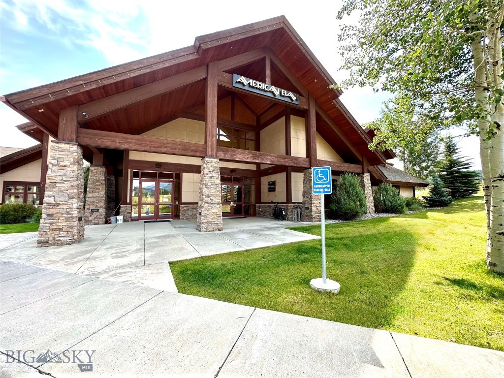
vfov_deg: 85.7
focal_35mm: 14
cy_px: 189
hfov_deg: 102.1
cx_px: 252
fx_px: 204
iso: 40
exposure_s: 1/324
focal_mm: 2.22
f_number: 2.2
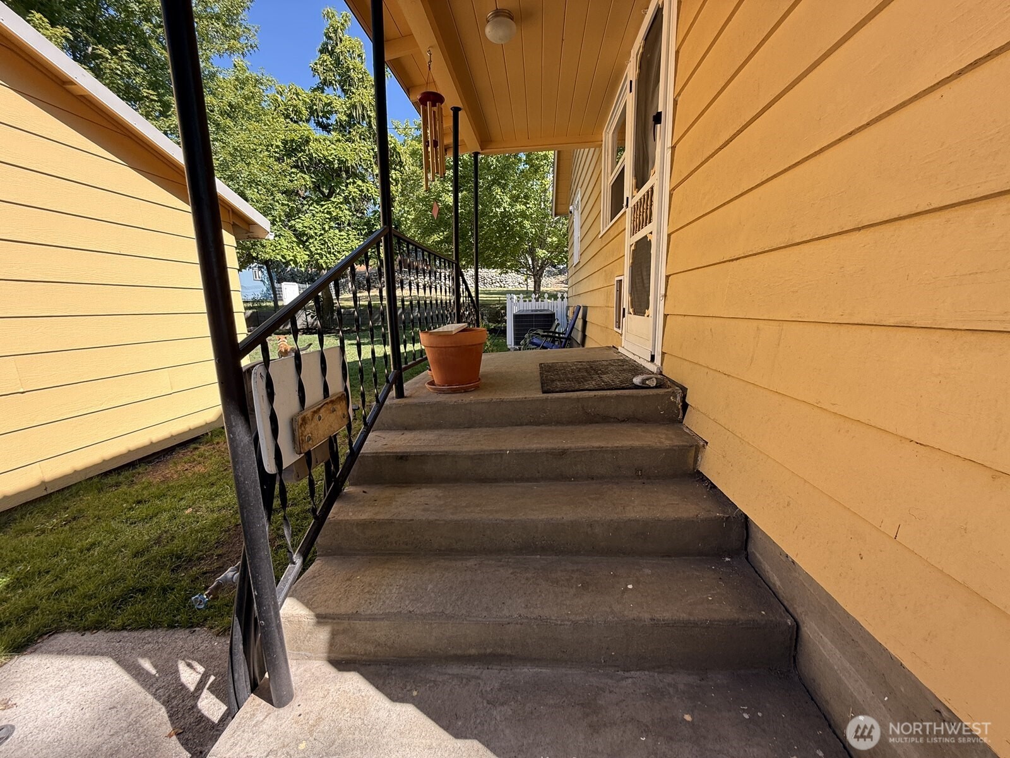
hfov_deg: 102.1
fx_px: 408
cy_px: 379
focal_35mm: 14
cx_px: 505
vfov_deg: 85.7
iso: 50
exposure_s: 1/233
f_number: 2.2
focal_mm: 2.22
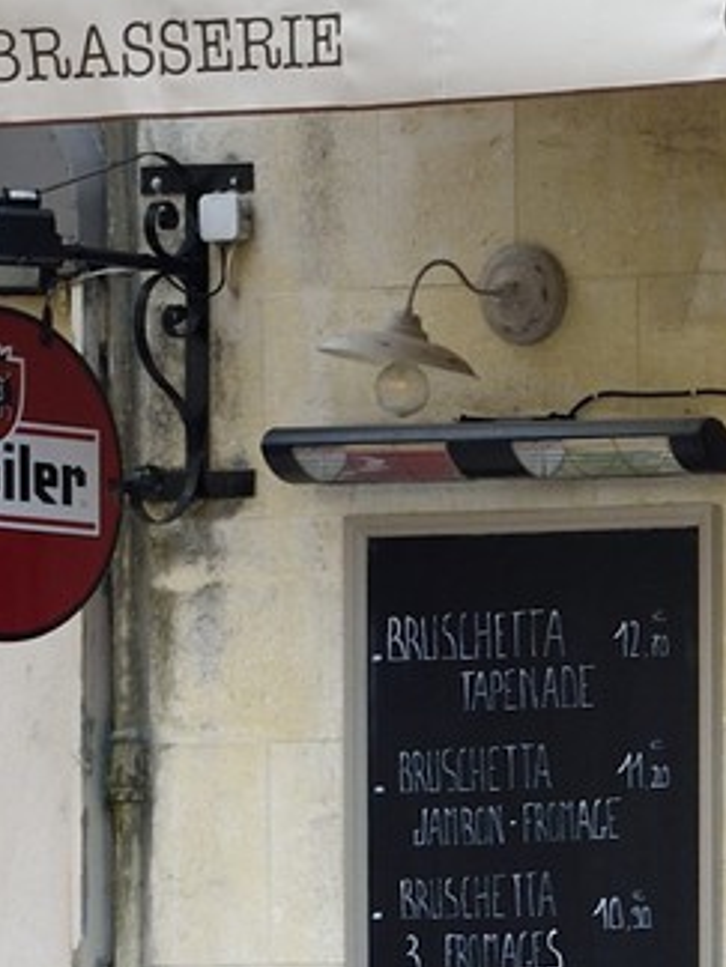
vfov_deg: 5.9
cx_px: 2187
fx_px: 9284
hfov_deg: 4.3
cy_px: 1009
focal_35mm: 332
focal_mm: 70
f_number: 8
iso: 800
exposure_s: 1/125
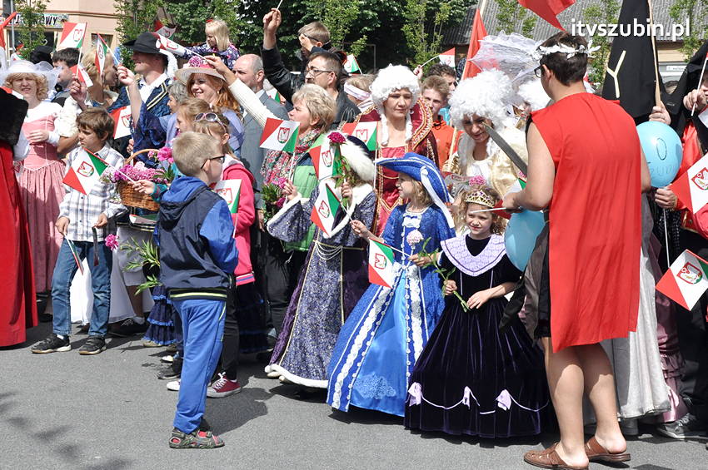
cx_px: 354
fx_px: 1326
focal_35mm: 68
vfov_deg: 20.1
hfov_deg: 29.9
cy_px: 235
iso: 1250
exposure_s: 1/1250
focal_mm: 45
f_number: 14
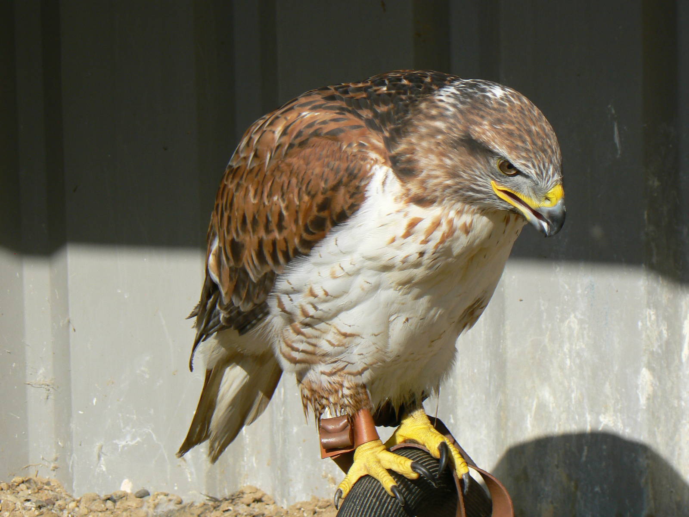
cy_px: 258
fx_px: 4777
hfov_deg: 8.2
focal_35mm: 240
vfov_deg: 6.2
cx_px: 344
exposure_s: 1/500
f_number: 6.3
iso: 80
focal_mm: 40.1
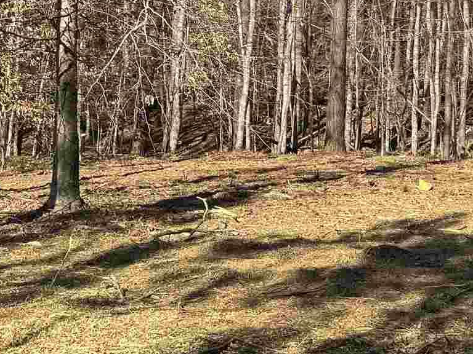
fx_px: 1312
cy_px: 42
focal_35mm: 96
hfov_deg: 20.4
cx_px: 169
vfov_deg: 15.2
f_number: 1.78
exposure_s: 1/2415
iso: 80
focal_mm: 6.76
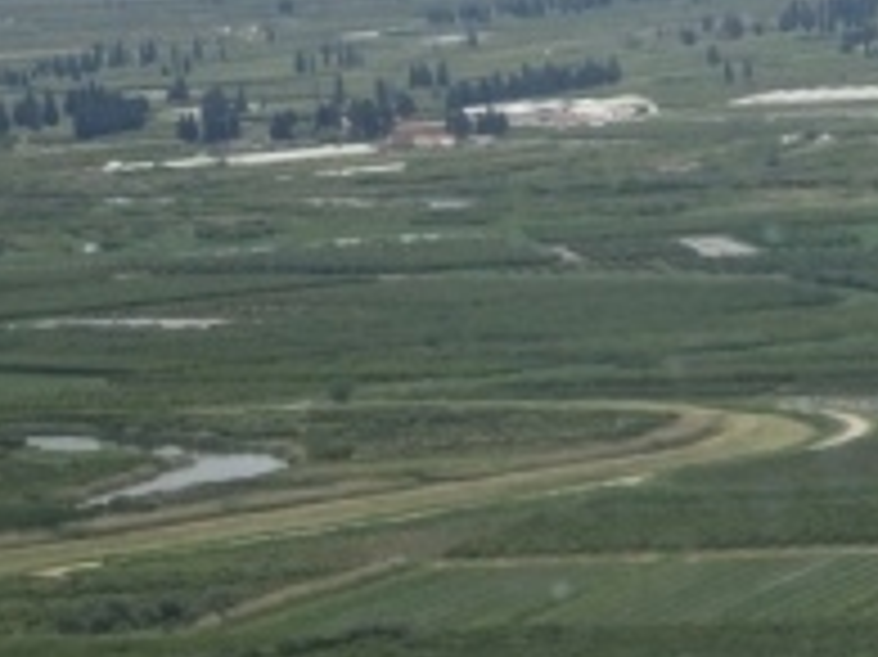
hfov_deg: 5.5
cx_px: 747
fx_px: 9049
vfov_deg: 4.2
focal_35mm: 357
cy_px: 110
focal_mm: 23.73
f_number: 5.6
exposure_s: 1/250
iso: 200
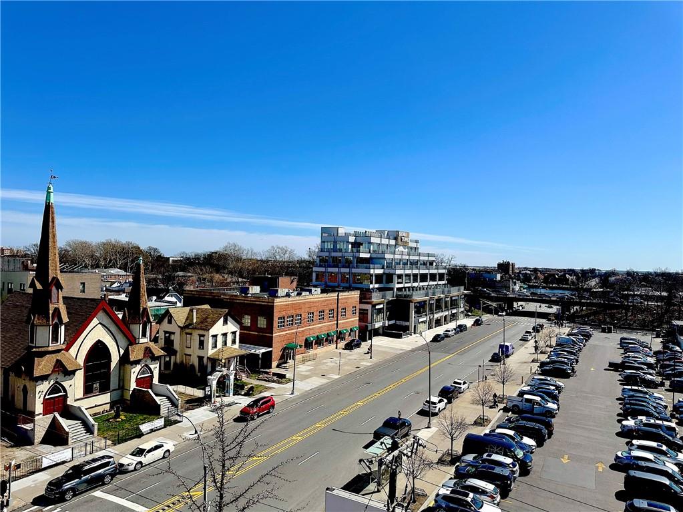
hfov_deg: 71.6
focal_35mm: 24
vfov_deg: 56.8
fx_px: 473
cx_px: 342
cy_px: 256
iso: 80
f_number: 1.78
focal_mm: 6.86
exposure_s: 1/7576
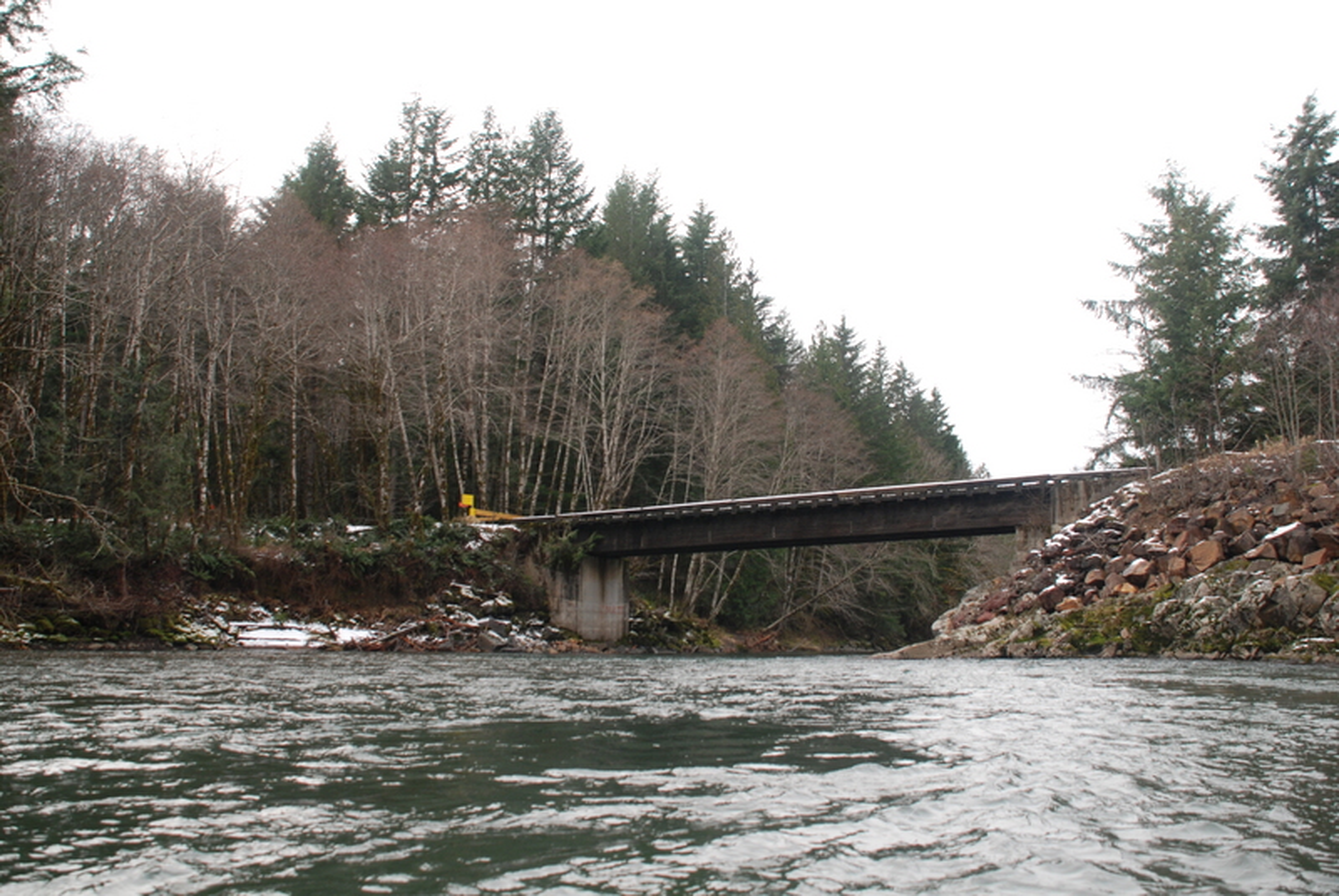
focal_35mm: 33
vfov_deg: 40.0
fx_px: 1229
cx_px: 670
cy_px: 448
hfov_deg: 57.2
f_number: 5
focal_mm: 22
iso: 250
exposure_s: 1/100
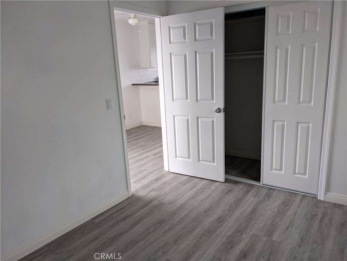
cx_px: 174
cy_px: 130
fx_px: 271
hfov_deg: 65.3
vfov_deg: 51.4
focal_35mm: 27
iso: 61
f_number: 1.73
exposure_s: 1/60
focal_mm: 4.38
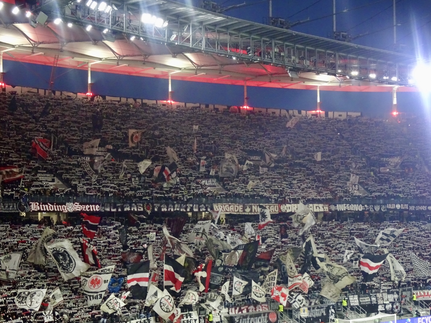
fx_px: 797
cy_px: 162
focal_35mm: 64
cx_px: 216
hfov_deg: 30.3
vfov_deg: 22.9
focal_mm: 10.95
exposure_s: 1/80
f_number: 4.5
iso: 800
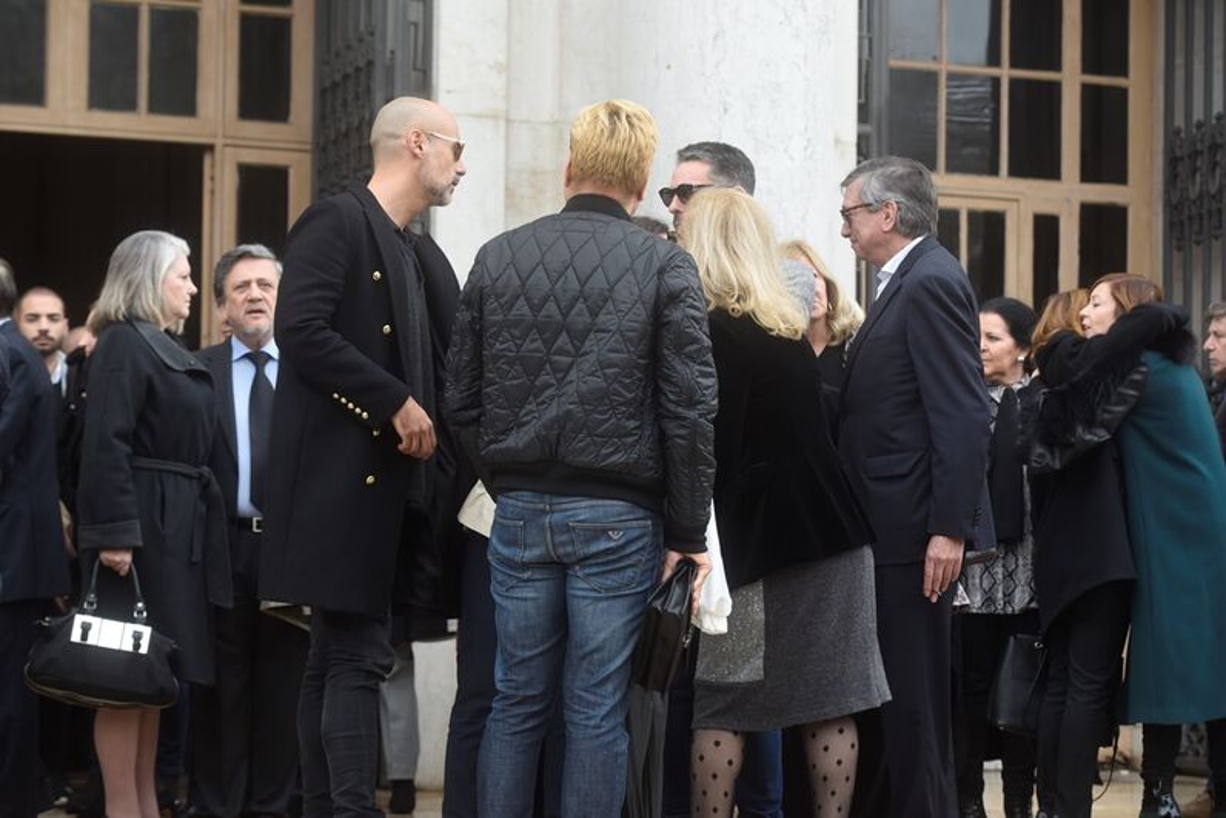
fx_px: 3338
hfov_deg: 20.8
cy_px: 409
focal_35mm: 98
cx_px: 613
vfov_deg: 14.0
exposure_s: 1/640
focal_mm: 98
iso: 800
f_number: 5.6
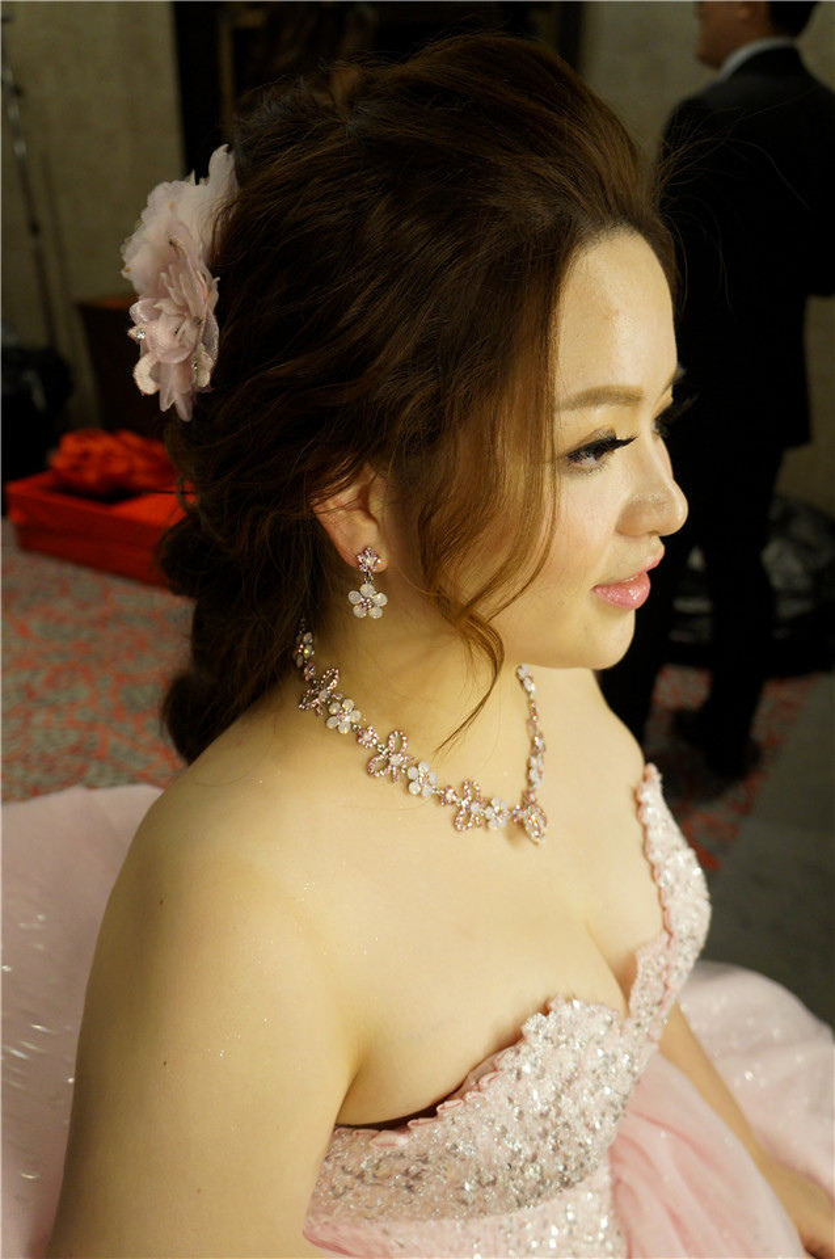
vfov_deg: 62.0
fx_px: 1047
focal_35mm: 30
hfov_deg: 43.5
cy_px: 630
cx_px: 418
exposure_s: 1/60
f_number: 3.5
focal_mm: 20
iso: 800
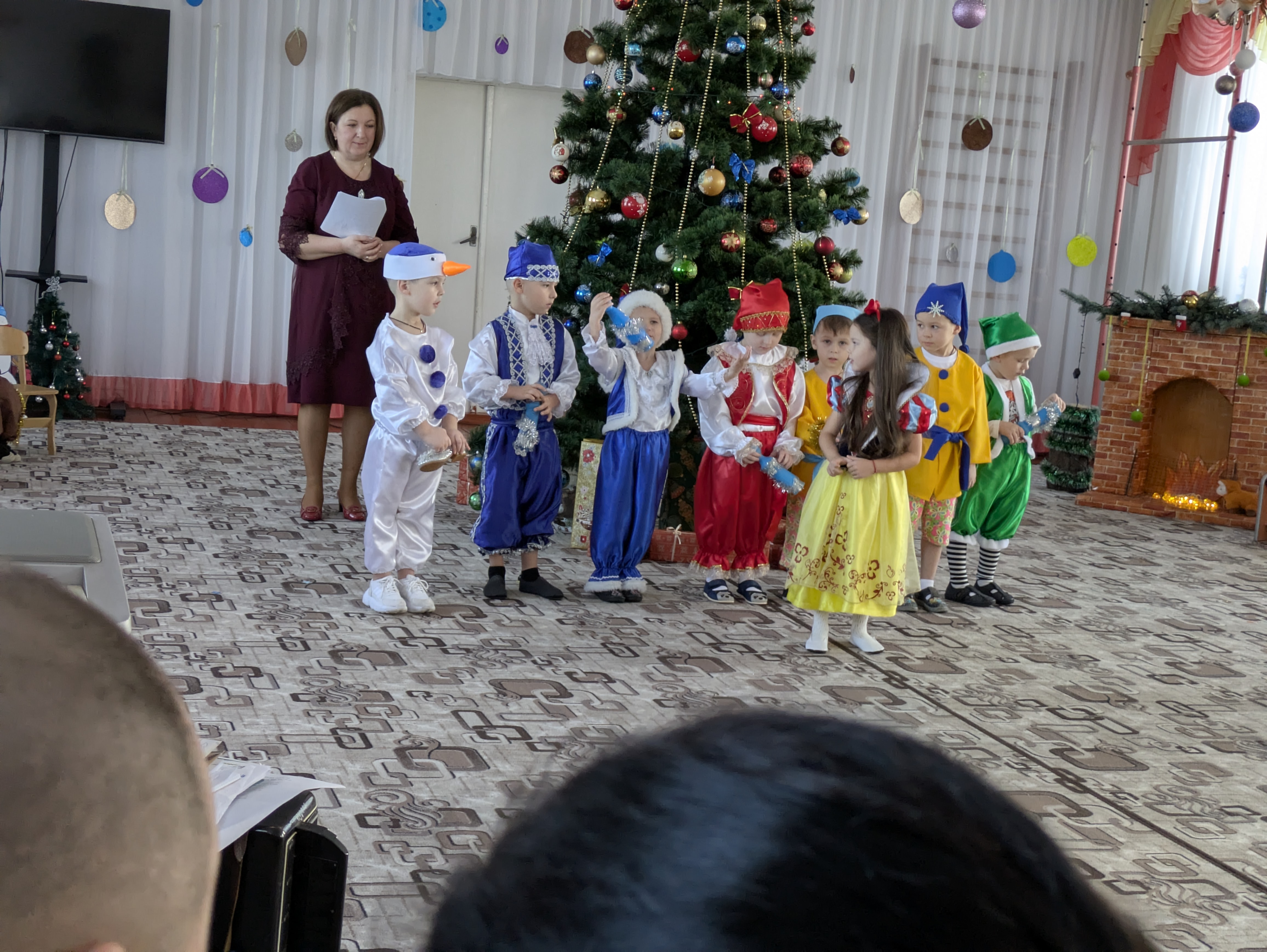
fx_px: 1867
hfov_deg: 37.5
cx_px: 634
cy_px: 476
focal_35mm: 51
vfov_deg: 28.6
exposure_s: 1/100
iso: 235
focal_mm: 5.43
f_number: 1.89
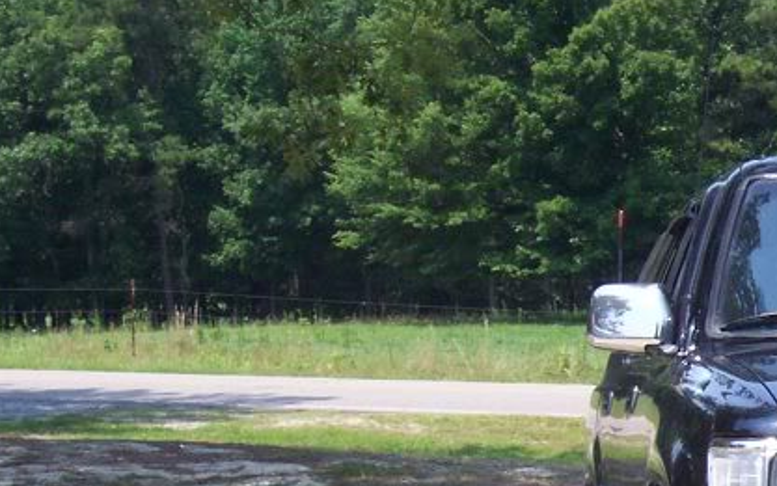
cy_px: 488
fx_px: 2606
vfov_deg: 10.6
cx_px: 1058
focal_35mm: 123
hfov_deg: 15.9
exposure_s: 1/217
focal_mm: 7
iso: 80
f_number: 5.6
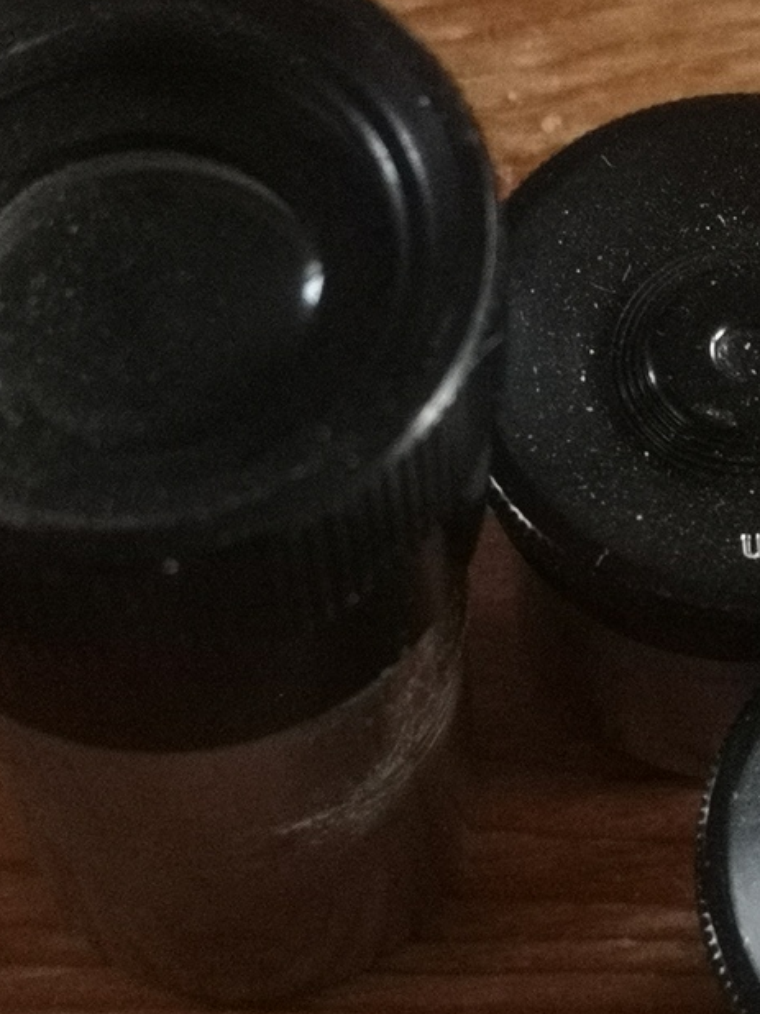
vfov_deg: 17.0
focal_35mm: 116
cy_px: 540
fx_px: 3398
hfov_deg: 12.7
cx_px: 530
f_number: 1.8
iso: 320
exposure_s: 1/160
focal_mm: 3.95
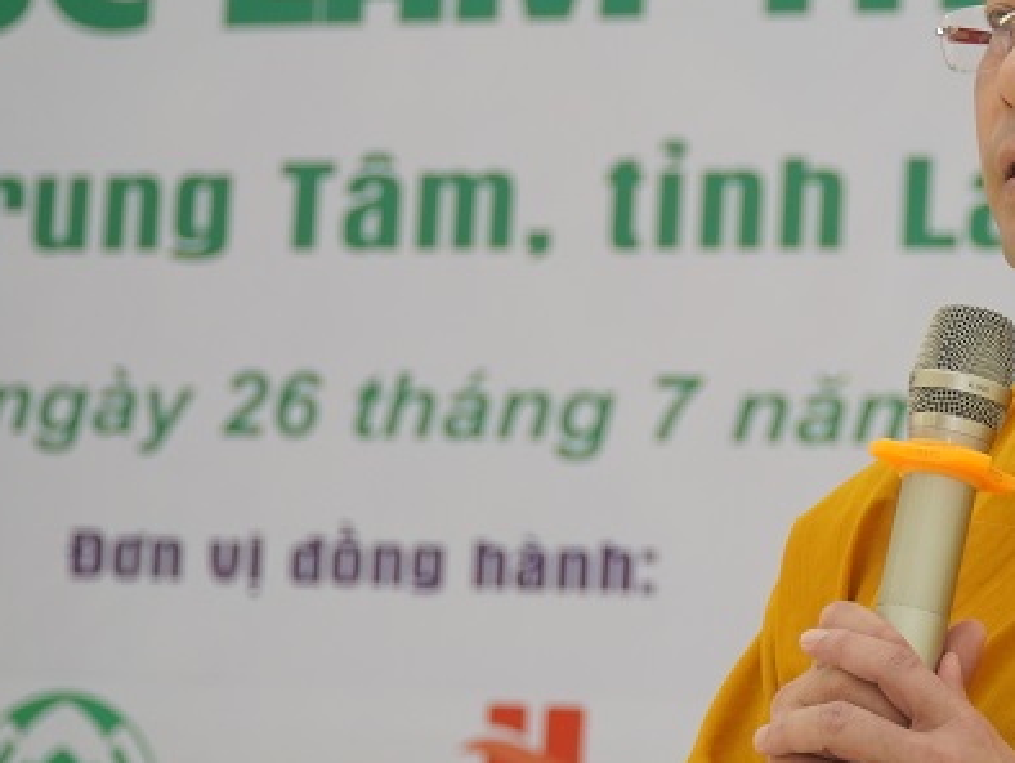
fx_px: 4636
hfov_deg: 12.4
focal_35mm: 158
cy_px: 344
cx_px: 878
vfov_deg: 9.4
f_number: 4
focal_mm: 54
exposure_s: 1/160
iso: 400
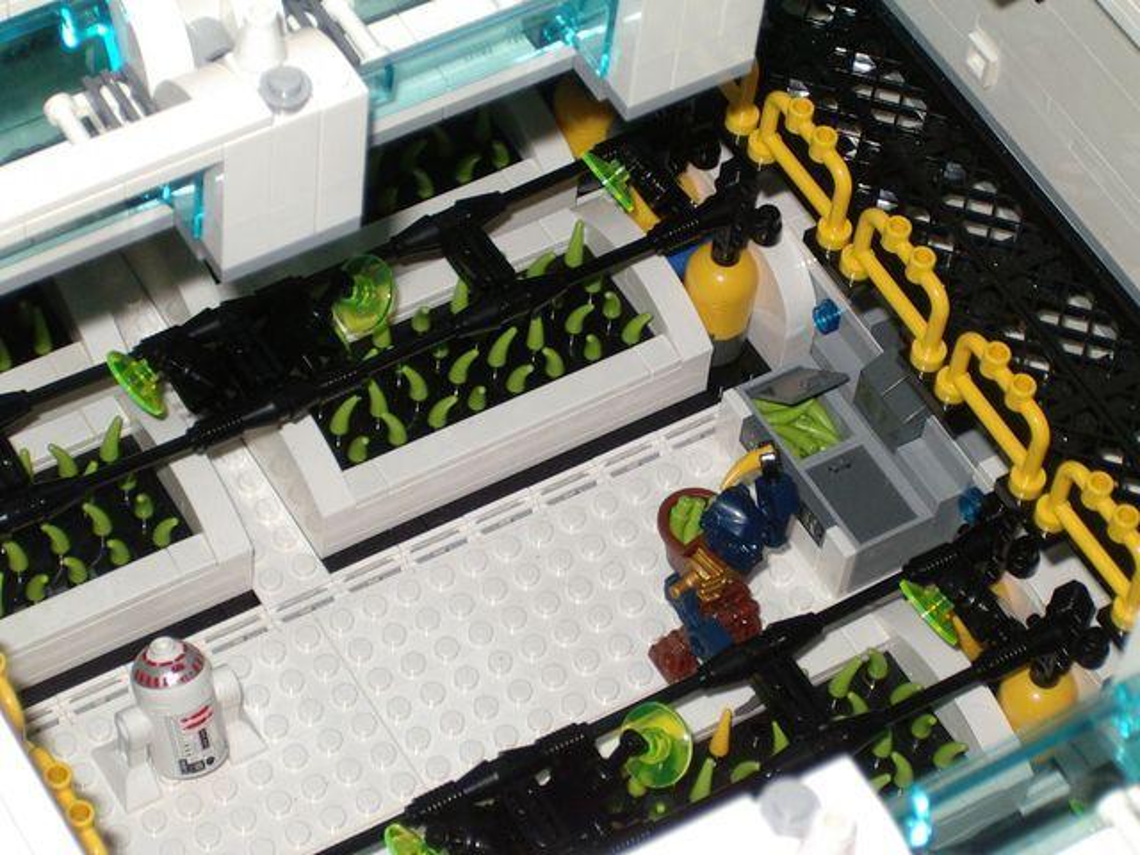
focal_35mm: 114
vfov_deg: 13.0
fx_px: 3754
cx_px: 570
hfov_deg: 17.3
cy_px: 428
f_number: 5
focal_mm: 17.4
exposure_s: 1/125
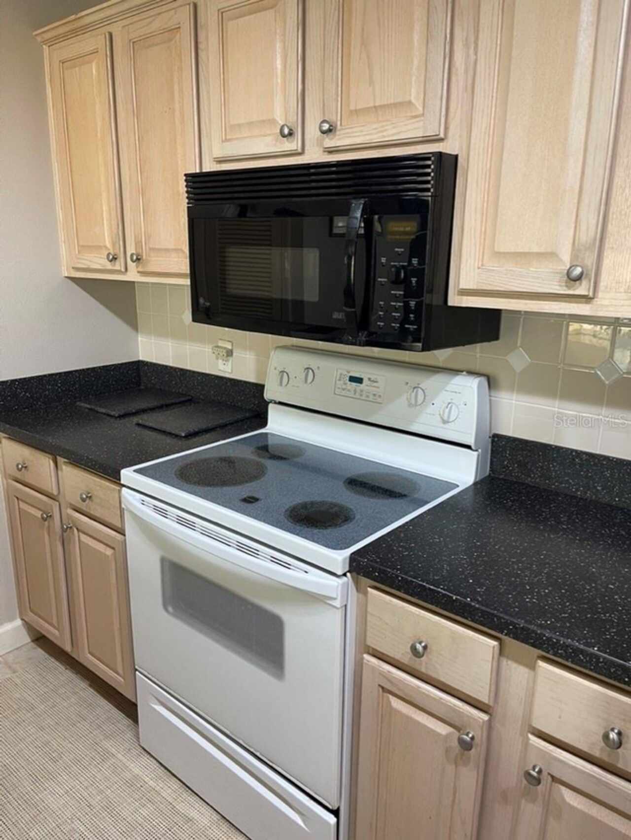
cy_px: 420
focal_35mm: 25
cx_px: 316
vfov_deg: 69.4
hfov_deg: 54.9
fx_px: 607
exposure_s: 1/60
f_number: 1.6
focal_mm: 5.1
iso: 200
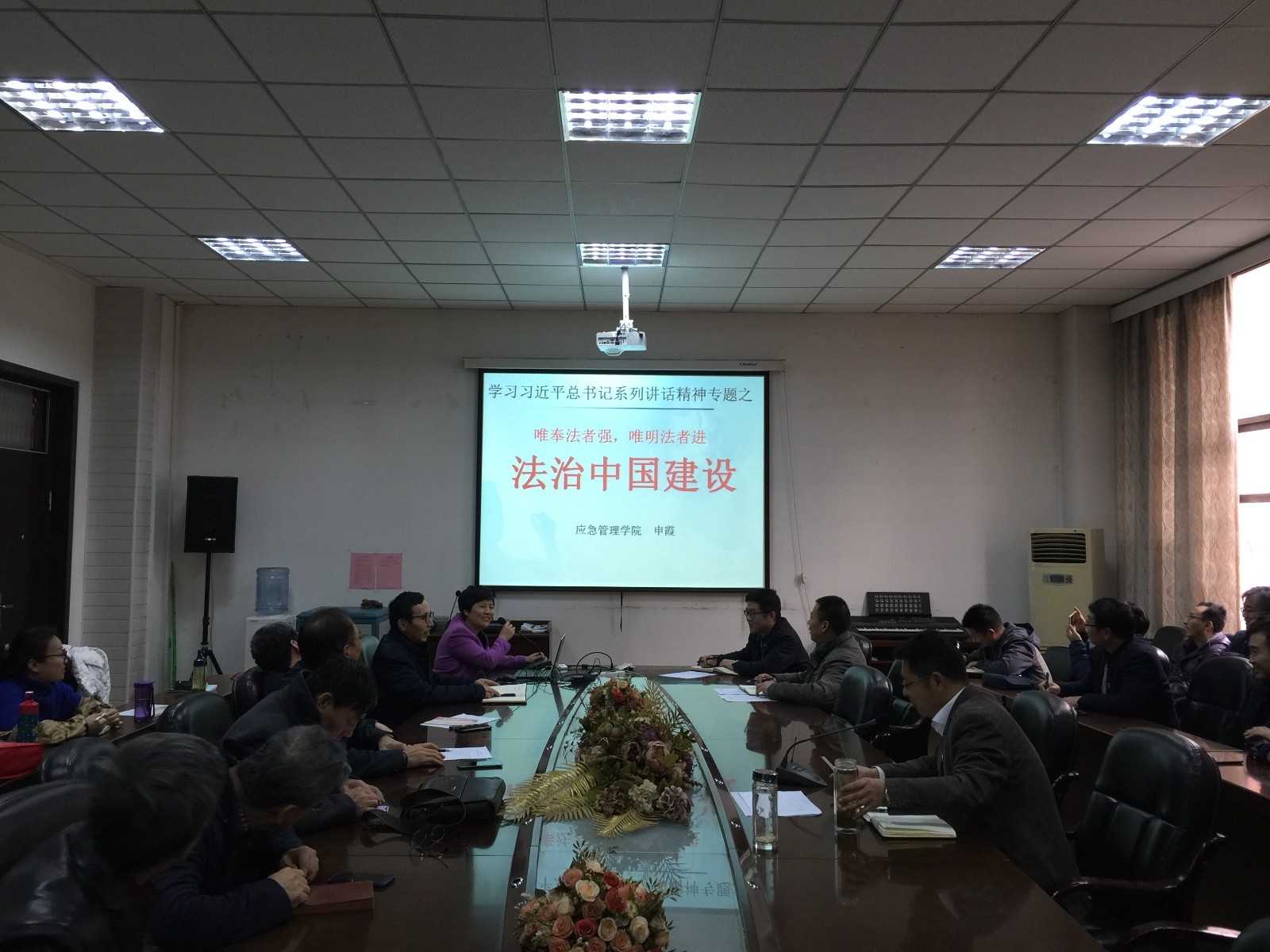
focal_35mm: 29
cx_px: 635
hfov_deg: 61.7
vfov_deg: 48.2
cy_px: 476
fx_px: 1064
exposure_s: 1/17
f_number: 2.2
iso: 40
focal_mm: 4.15
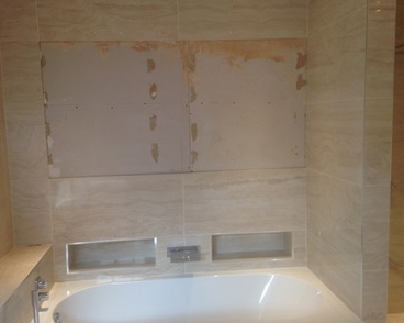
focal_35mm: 35
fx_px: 418
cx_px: 188
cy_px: 162
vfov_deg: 42.2
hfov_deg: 51.5
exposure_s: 1/40
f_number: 2.4
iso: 64
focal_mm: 4.12
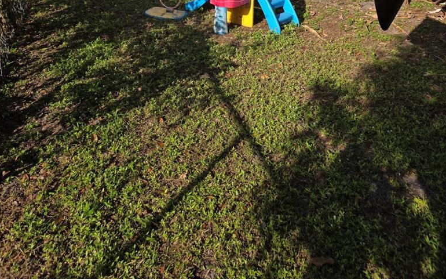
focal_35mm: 38
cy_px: -66
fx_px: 462
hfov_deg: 51.5
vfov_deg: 28.6
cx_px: 217
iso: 80
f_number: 1.7
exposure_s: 1/5608
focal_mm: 6.25
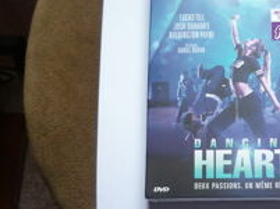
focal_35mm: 67
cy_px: 117
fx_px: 541
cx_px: 244
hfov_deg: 28.1
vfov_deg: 21.9
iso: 125
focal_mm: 5
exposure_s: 1/30
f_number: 2.8
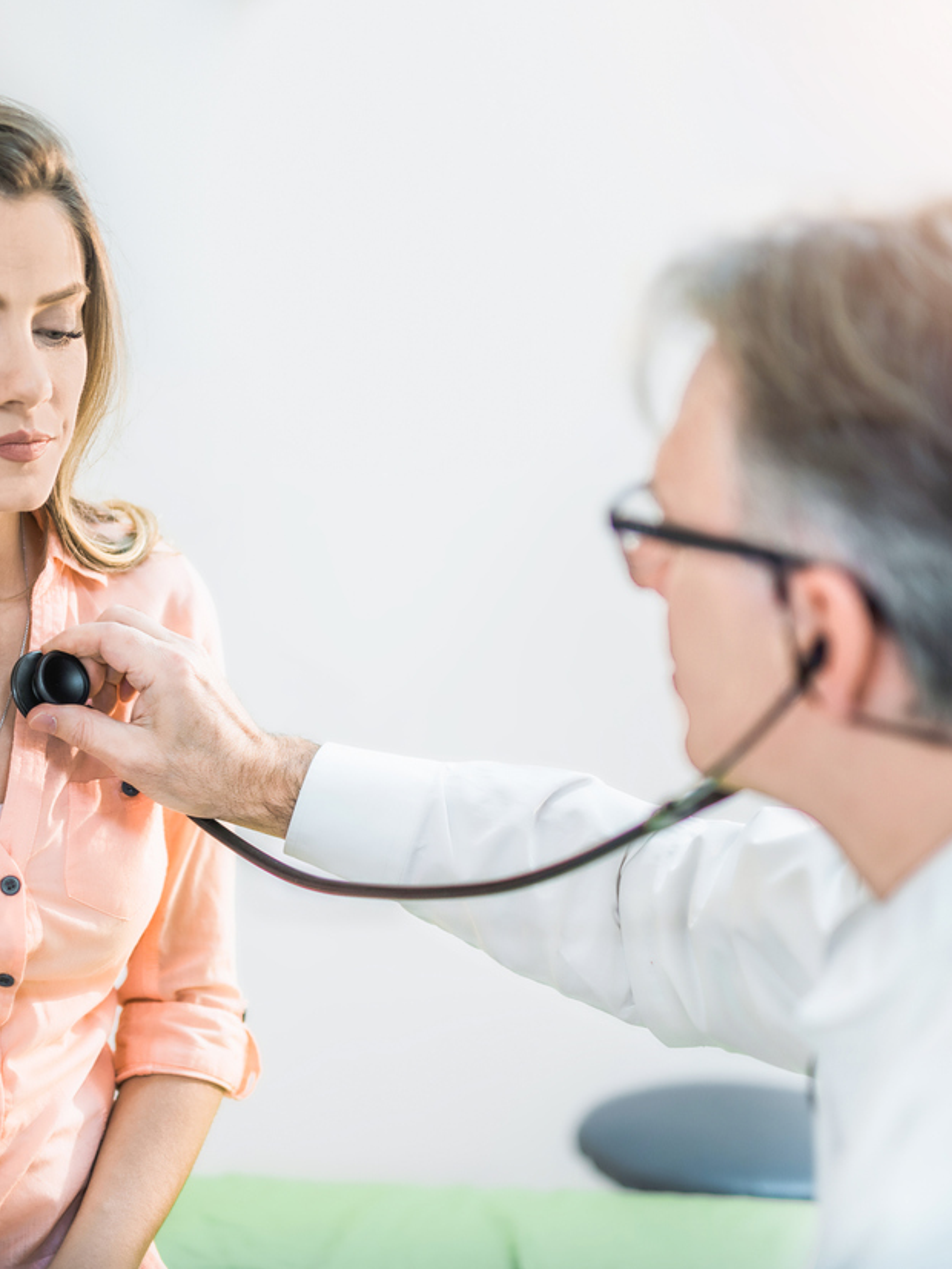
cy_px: 637
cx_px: 359
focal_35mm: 73
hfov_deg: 20.1
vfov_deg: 26.7
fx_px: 2675
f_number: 1.4
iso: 200
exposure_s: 1/125
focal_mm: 50
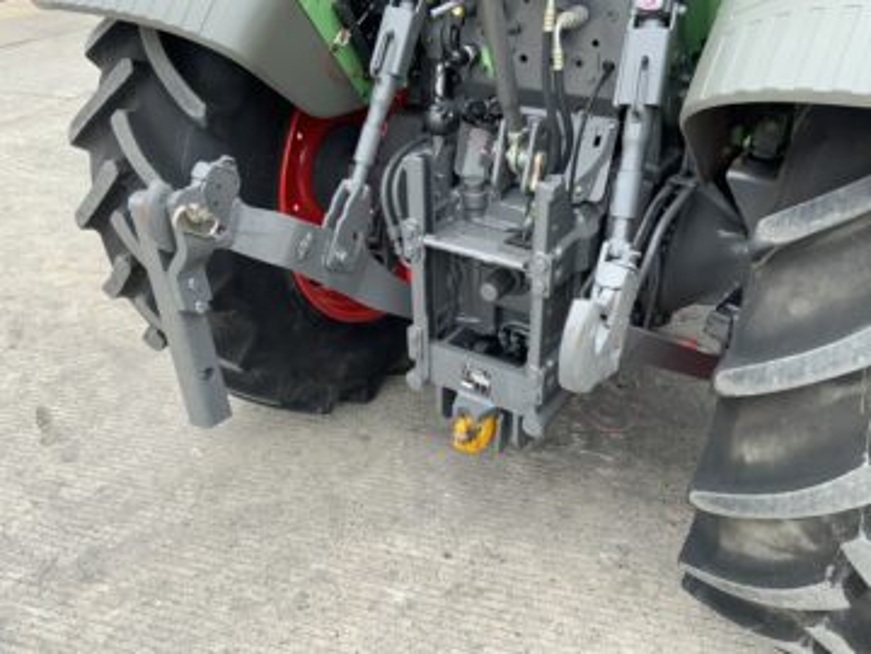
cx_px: 436
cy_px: 327
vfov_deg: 48.2
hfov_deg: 61.7
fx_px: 730
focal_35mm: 29
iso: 16
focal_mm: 3
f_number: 1.8
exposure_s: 1/231
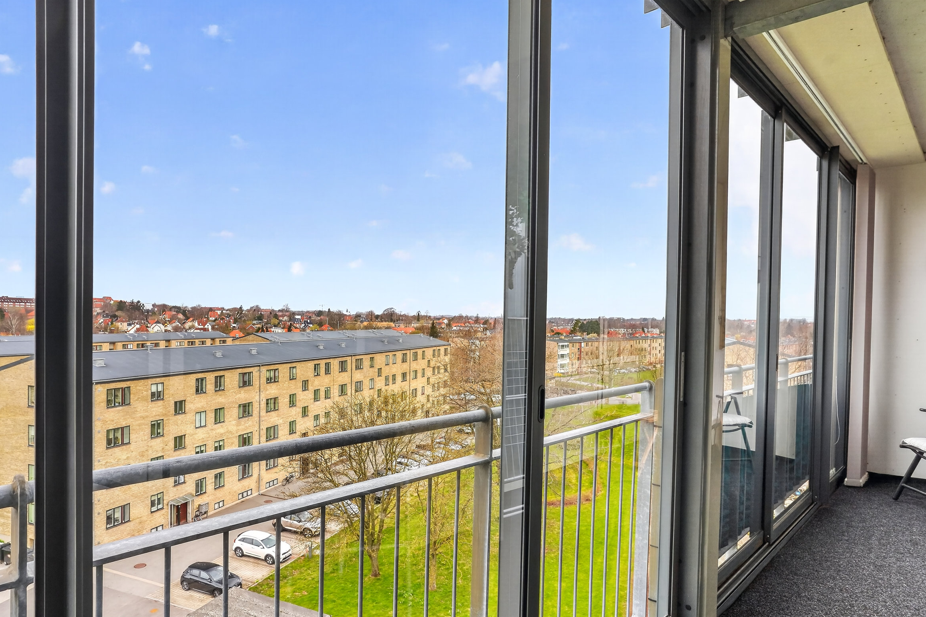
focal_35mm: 22
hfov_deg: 78.5
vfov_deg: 57.2
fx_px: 566
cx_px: 432
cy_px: 329
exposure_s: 1/60
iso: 400
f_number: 8
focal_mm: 20
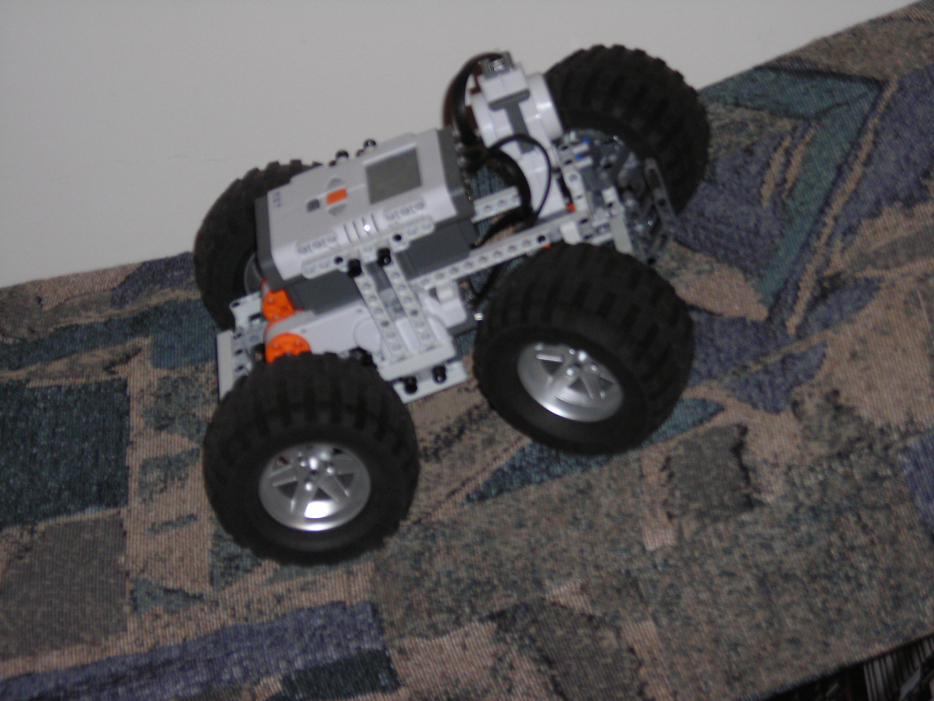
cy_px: 350
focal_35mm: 116
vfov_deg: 12.8
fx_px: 3130
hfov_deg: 17.0
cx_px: 467
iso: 126
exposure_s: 1/60.1
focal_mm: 19.2
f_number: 5.3
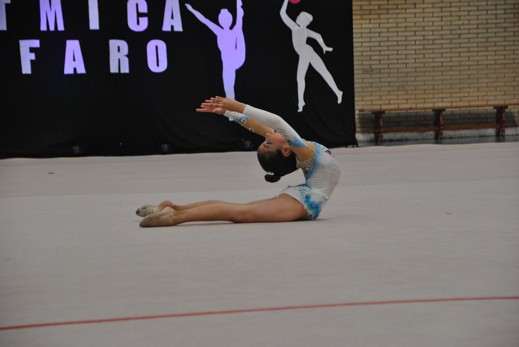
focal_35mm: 112
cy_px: 174
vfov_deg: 12.2
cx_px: 260
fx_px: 1624
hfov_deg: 18.2
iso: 800
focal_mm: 75
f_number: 5.3
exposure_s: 1/250
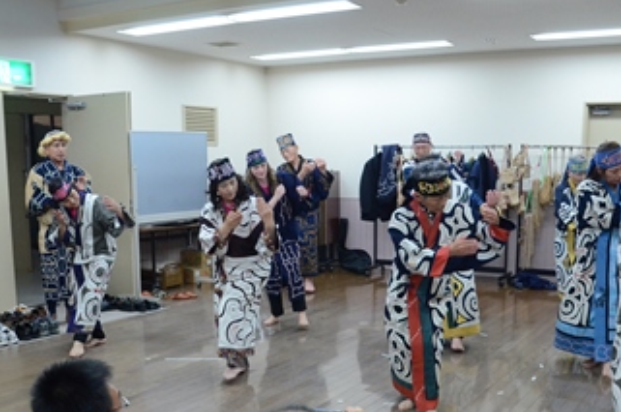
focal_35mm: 42
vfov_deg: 31.1
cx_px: 292
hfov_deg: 46.4
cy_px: 318
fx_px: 723
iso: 3200
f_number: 6.3
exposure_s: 1/125
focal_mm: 18
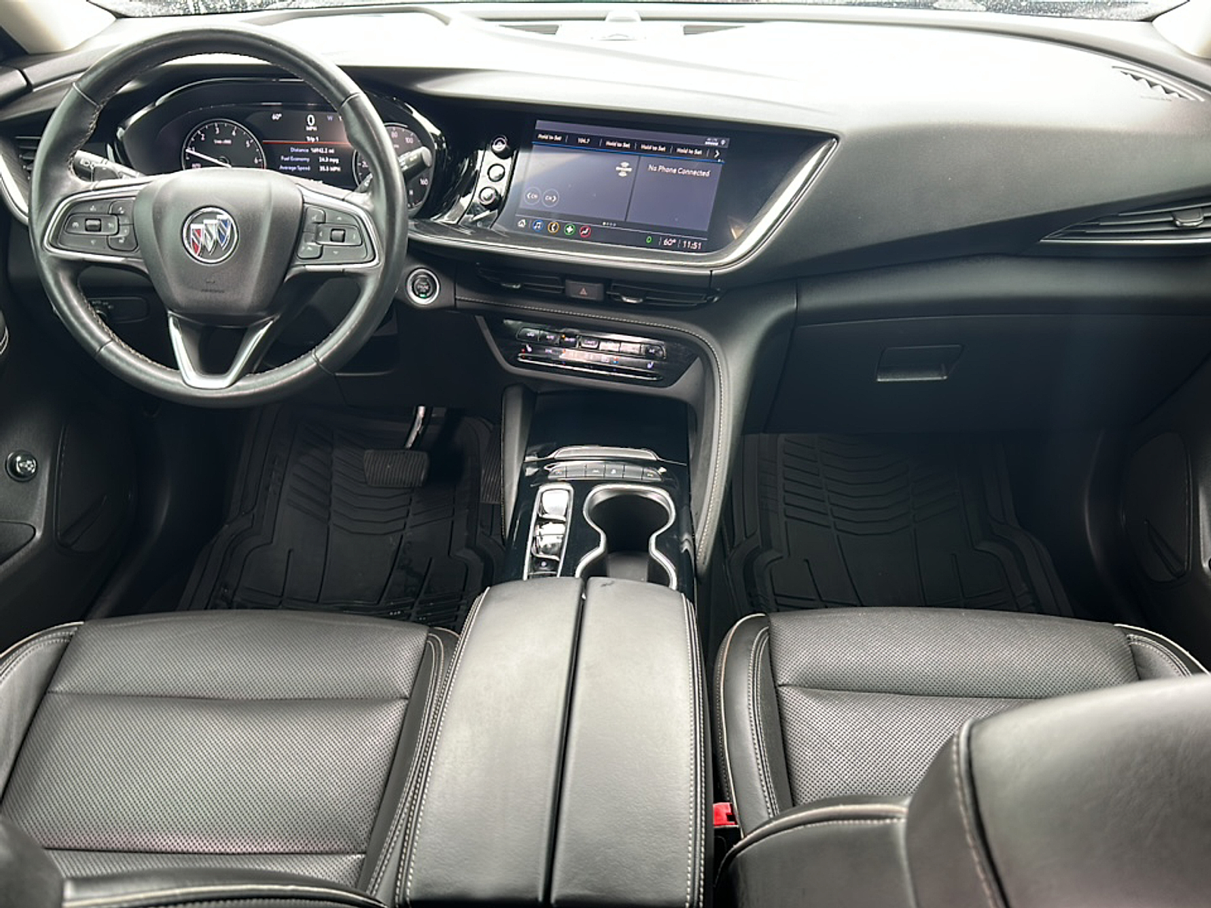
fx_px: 875
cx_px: 606
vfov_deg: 54.9
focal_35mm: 25
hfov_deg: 69.4
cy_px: 454
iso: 64
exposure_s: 1/40
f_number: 1.78
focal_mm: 6.86
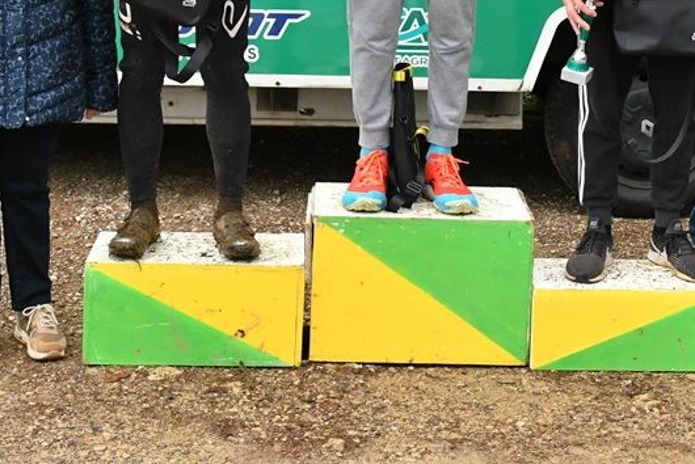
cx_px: 418
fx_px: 1642
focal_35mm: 85
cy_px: -52
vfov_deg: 15.6
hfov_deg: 23.9
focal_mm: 24
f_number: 7.1
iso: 2000
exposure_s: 1/160
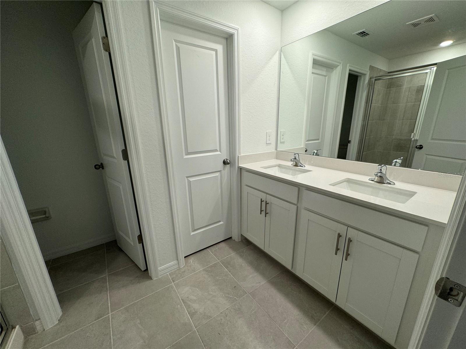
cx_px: 233
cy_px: 174
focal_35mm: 14
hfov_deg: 102.1
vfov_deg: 85.7
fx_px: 188
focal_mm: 2.22
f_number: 2.2
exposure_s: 1/120
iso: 125
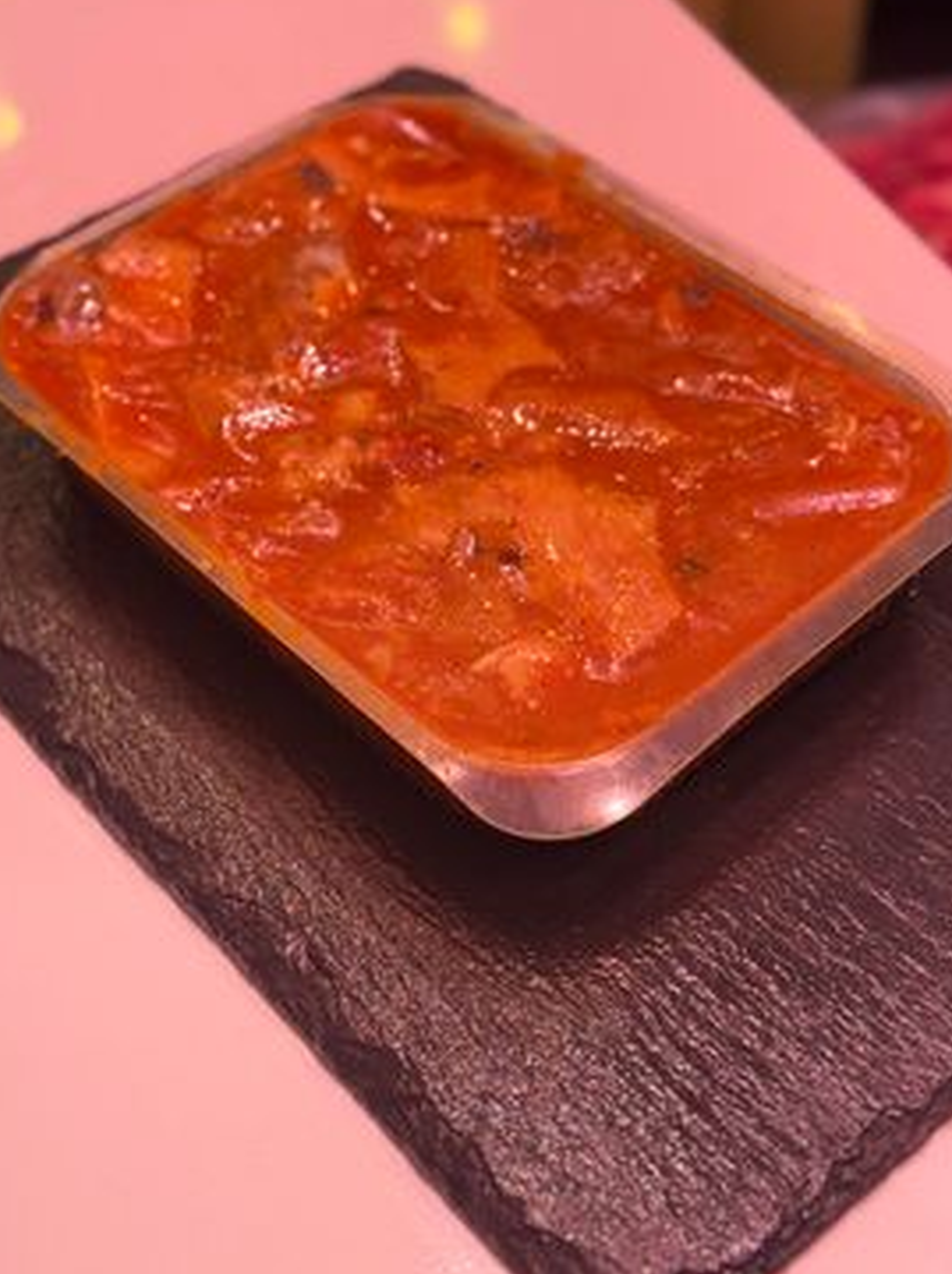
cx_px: 527
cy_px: 536
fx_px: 2095
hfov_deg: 25.6
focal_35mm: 57
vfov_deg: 33.8
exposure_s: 1/245
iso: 64
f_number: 1.78
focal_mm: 6.76
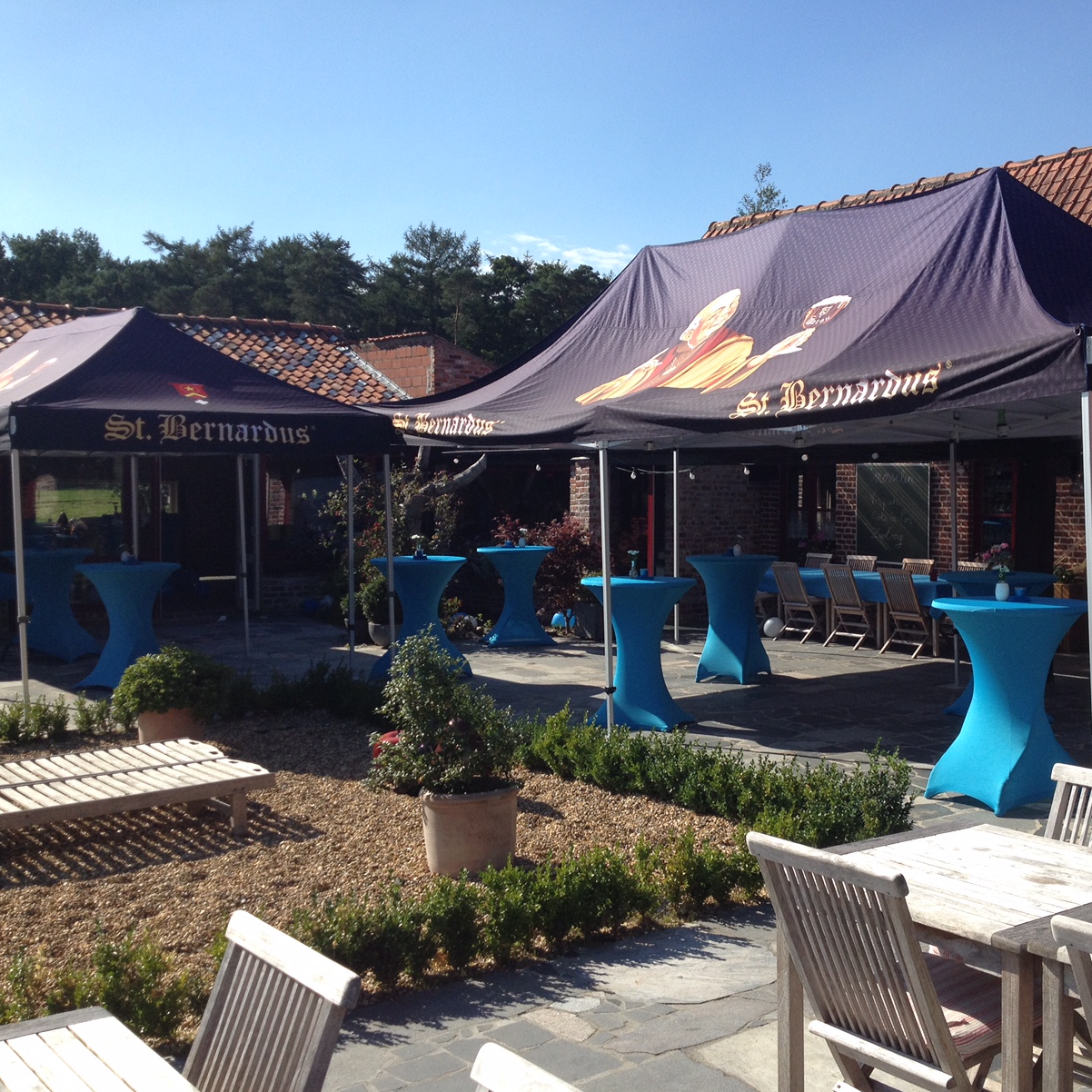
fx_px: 1499
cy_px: 550
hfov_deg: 39.7
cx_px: 700
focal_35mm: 42
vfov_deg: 40.0
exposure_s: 1/1534
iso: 50
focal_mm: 4.28
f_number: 2.4
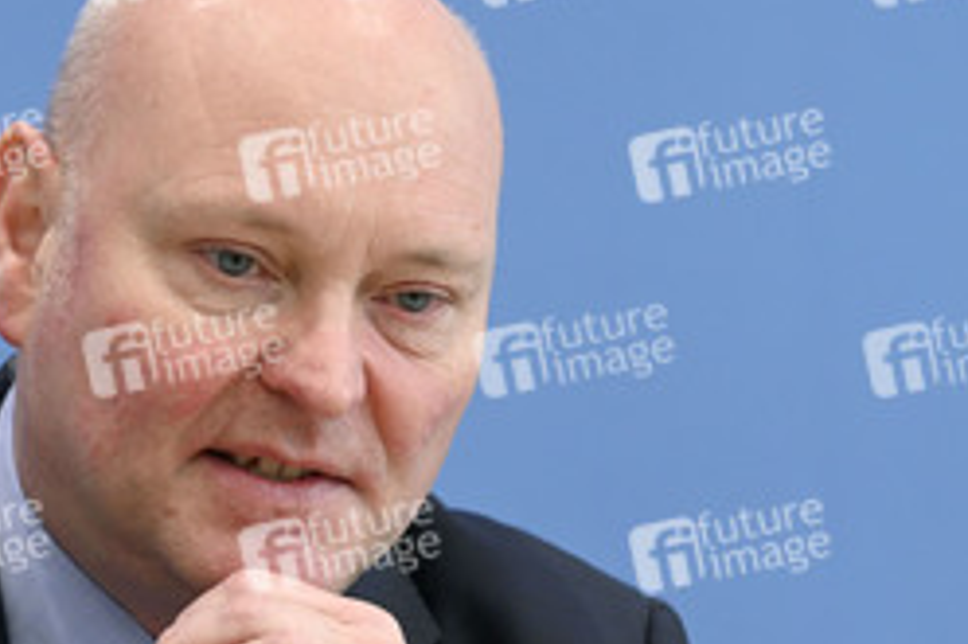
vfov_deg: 5.6
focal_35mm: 246
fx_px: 6610
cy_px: 449
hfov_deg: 8.4
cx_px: 236
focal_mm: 135
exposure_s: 1/400
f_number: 6.3
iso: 3200
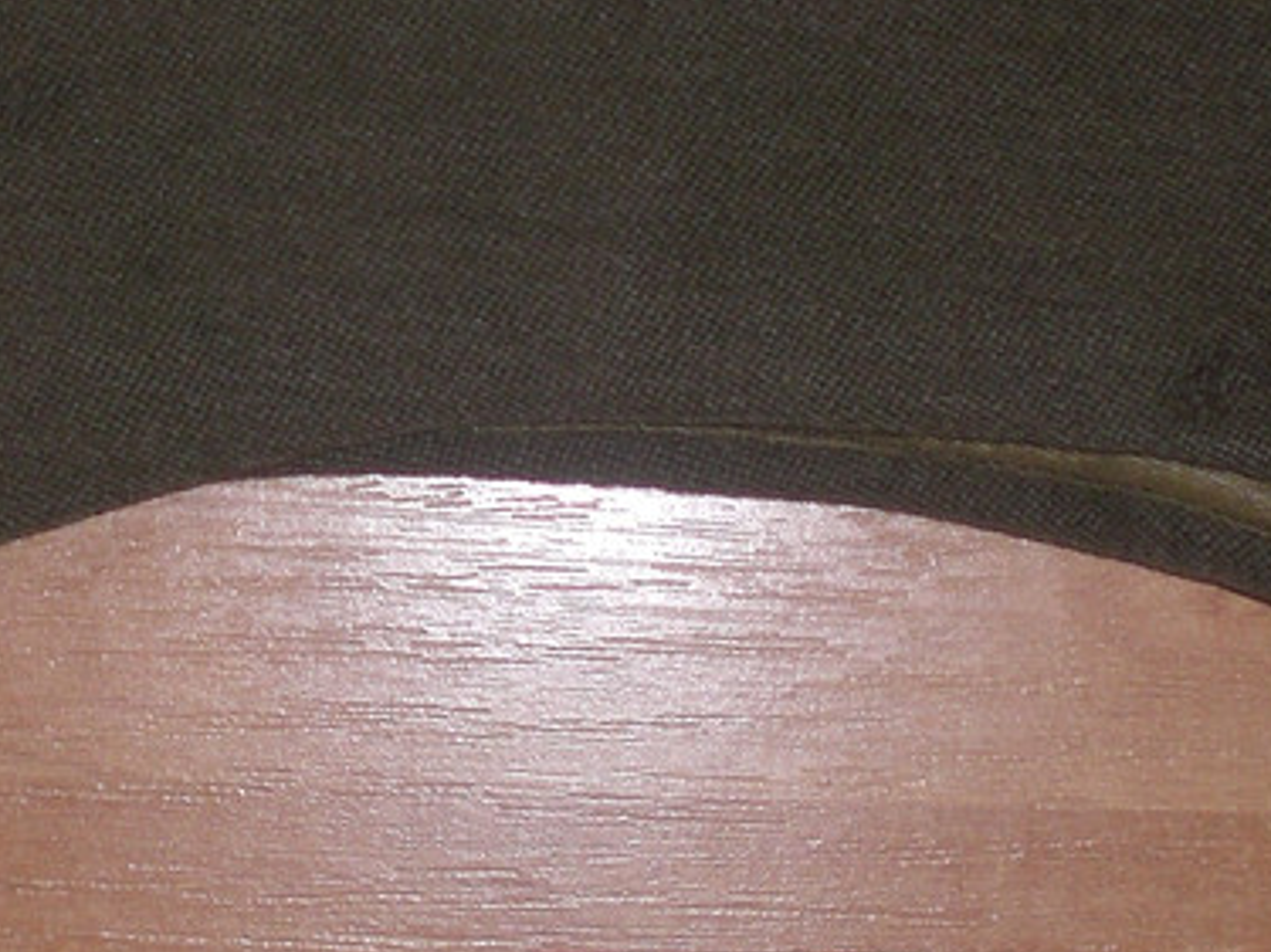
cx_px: 497
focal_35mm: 108
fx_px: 3964
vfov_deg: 13.7
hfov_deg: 18.2
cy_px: 268
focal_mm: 6.3
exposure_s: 1/60
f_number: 3.1
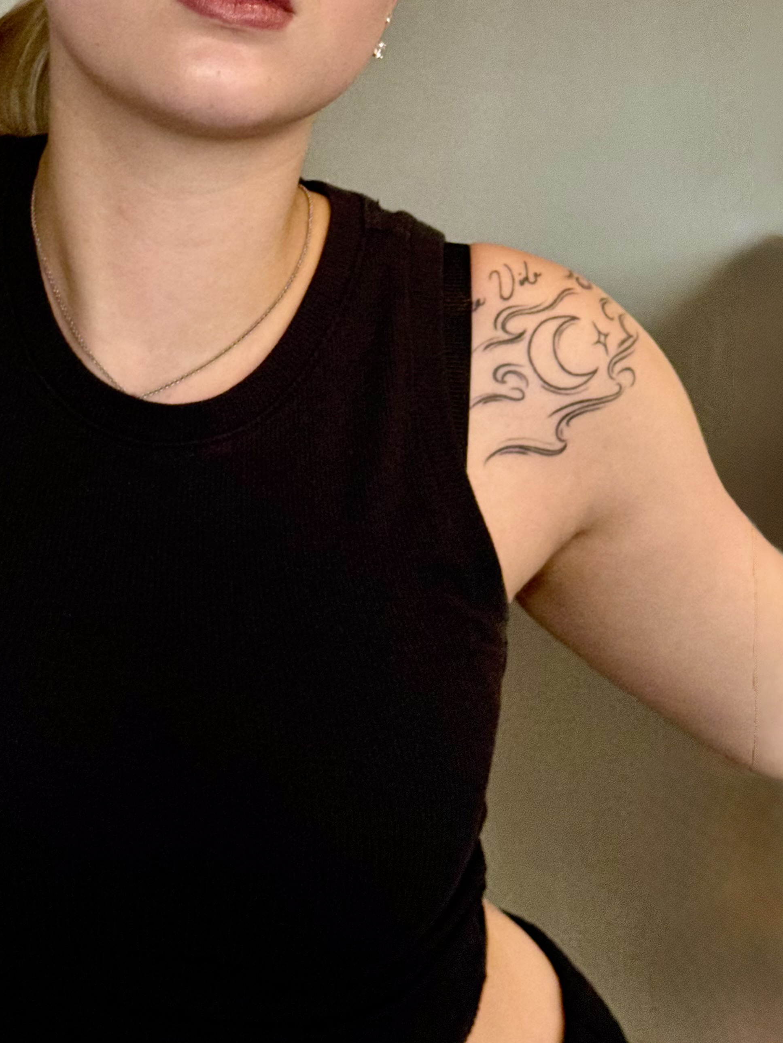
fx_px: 2262
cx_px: 240
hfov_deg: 19.6
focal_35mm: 75
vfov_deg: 25.7
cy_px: 265
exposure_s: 1/60
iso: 125
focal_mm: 6.76
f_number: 1.78
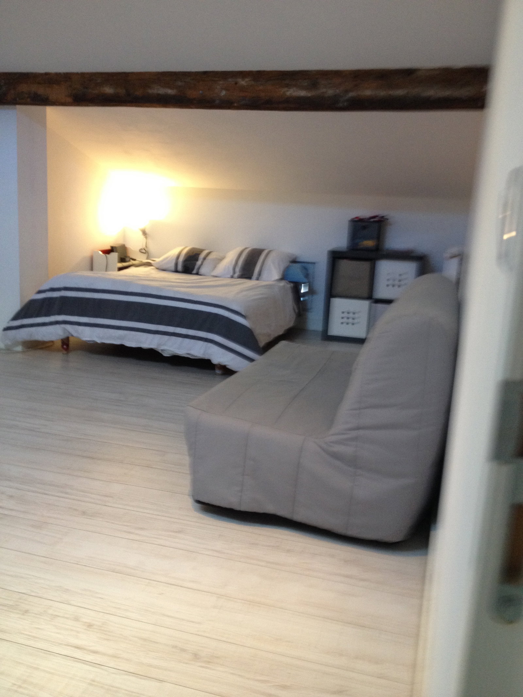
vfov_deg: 52.6
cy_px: 348
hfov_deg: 40.7
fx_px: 705
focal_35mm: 35
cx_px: 262
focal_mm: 4.28
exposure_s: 1/20
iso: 160
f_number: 2.4
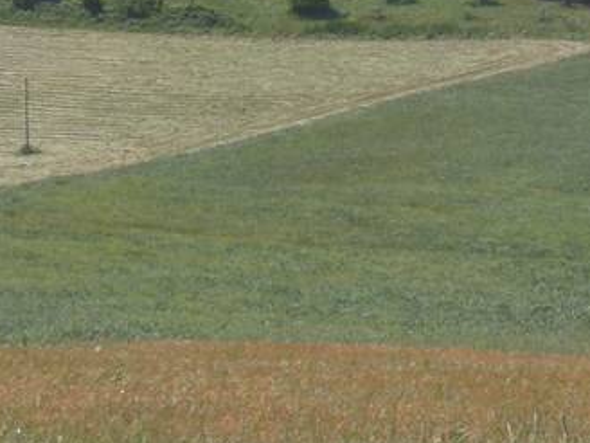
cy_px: -61
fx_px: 4074
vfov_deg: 6.2
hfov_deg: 8.3
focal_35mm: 239
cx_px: 329
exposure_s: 1/250
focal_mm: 16.1
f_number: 7
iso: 80
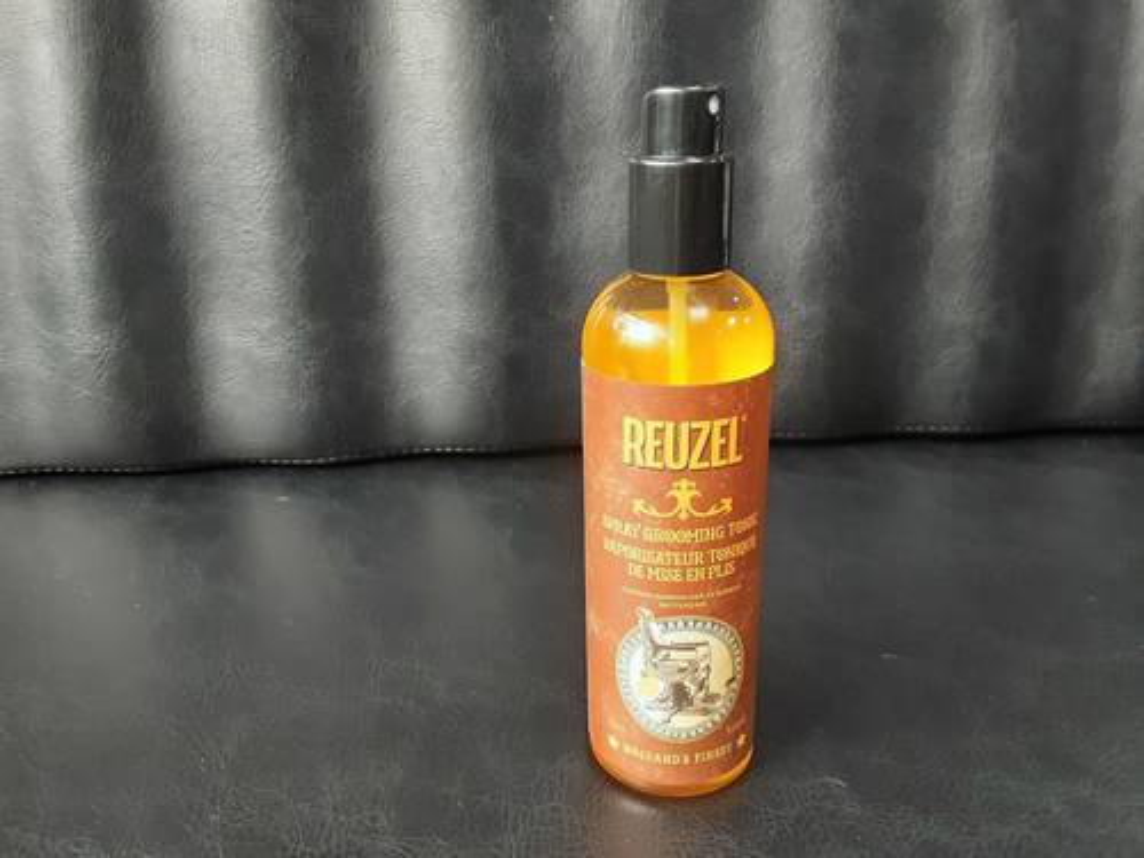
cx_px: 572
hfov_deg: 63.4
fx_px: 925
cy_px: 429
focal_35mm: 28
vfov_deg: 49.7
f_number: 1.9
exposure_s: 1/50
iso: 160
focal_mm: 2.9
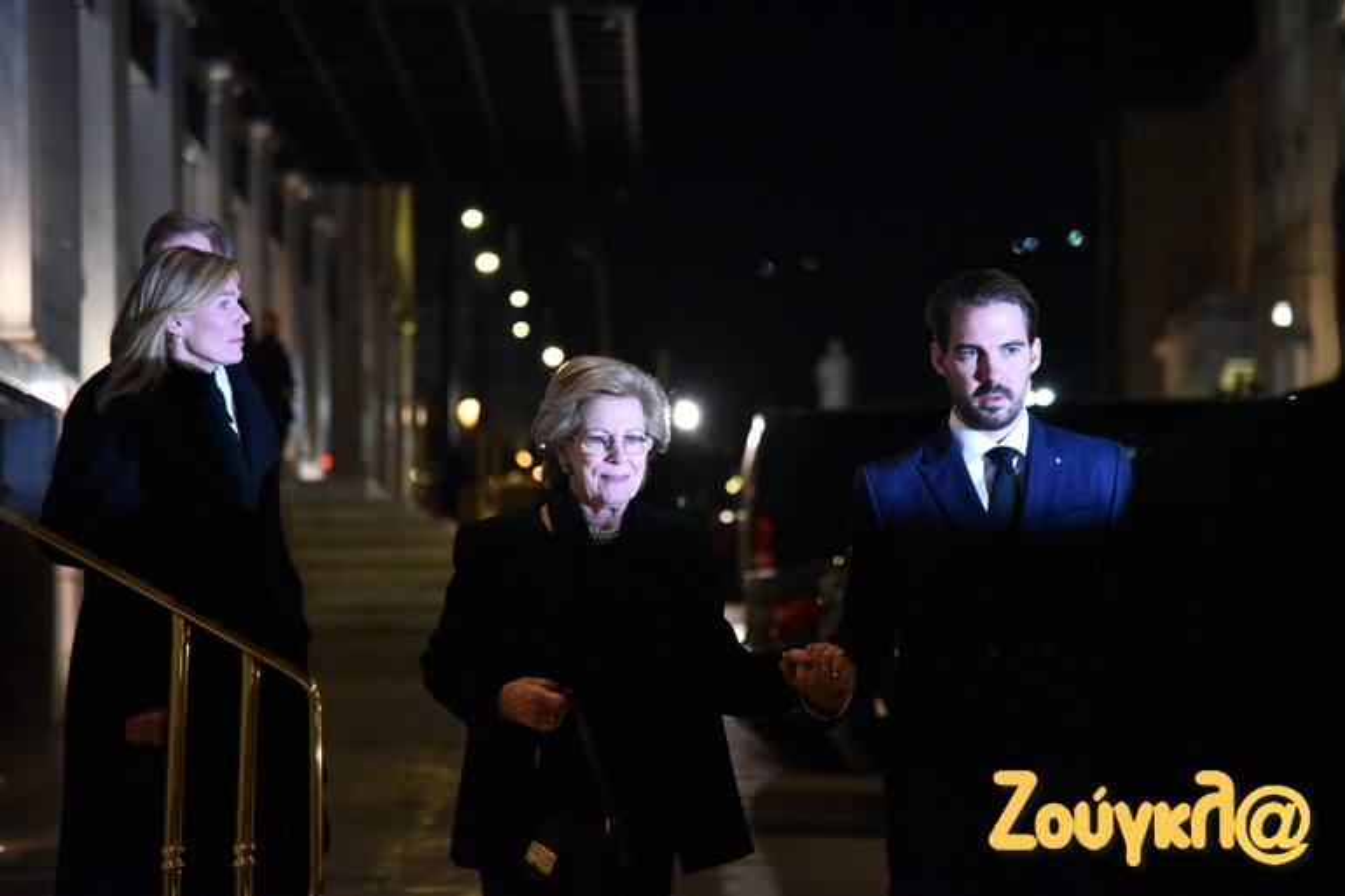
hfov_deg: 17.1
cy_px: 448
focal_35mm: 120
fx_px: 4482
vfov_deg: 11.4
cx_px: 672
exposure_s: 1/200
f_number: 4
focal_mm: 120
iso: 5600
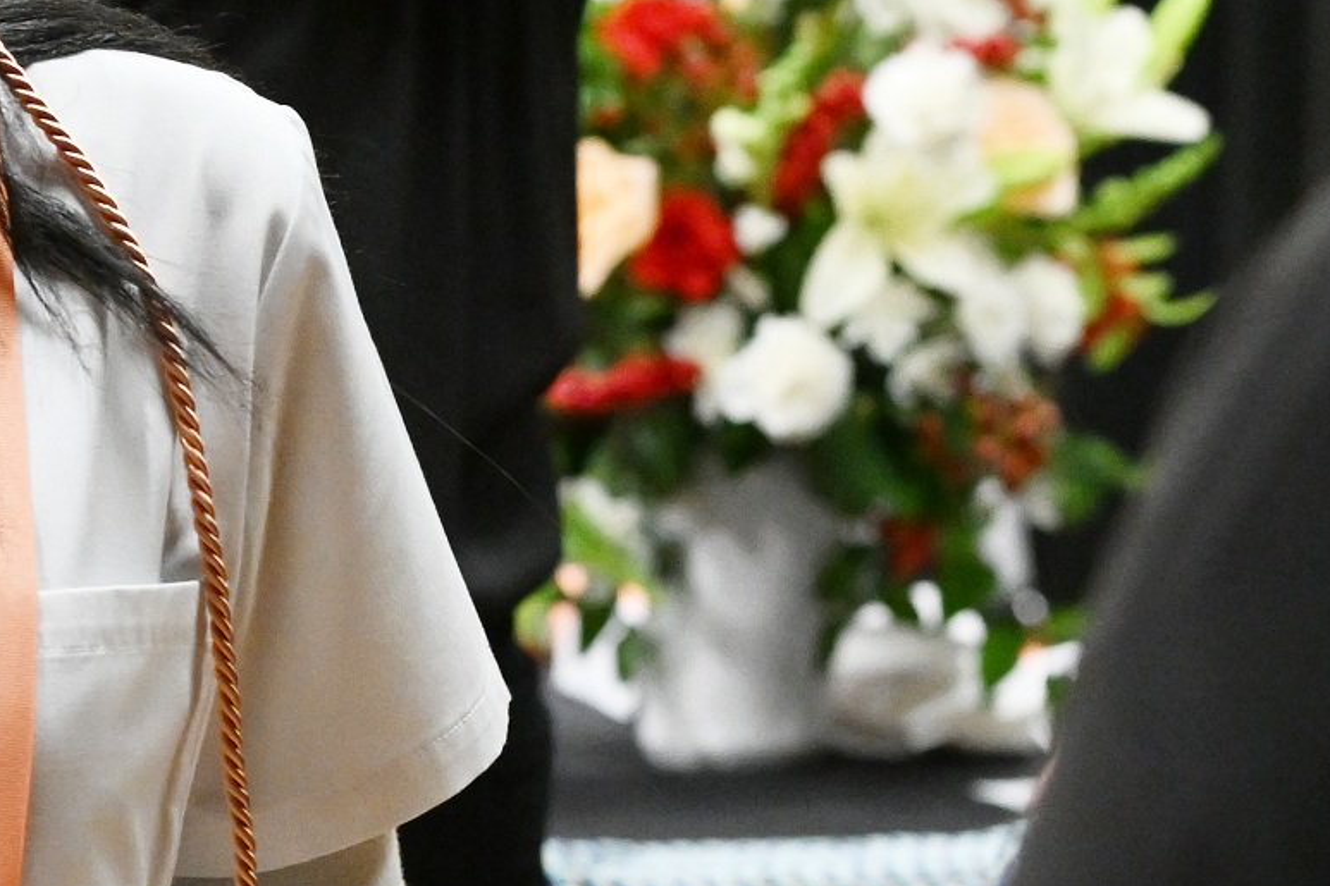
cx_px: 1019
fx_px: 12631
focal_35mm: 342
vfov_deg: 4.0
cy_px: 459
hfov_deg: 6.0
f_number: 5
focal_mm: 80
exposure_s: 1/125
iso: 2500
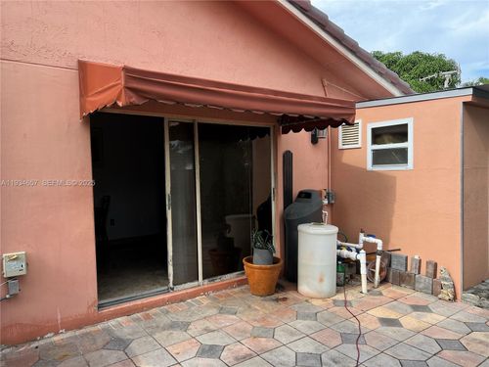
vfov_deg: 53.1
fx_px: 367
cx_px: 244
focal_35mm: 26
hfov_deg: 67.3
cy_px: 184
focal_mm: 5.7
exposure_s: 1/1019
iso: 50
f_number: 1.5
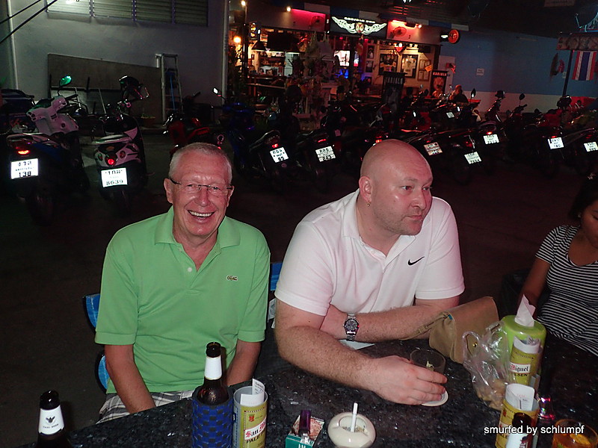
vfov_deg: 46.8
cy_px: 224
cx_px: 299
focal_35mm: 30
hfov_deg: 60.0
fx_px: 518
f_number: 2.3
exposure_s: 1/30
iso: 320
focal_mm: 5.5
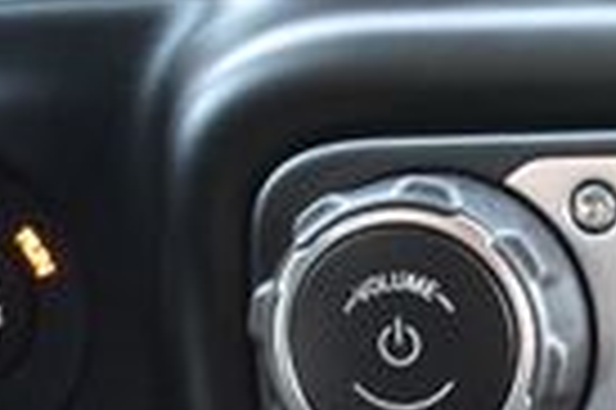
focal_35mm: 161
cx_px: 1111
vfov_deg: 8.1
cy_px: 797
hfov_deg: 11.8
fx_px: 2757
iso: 1600
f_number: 3.8
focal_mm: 23
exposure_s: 1/6
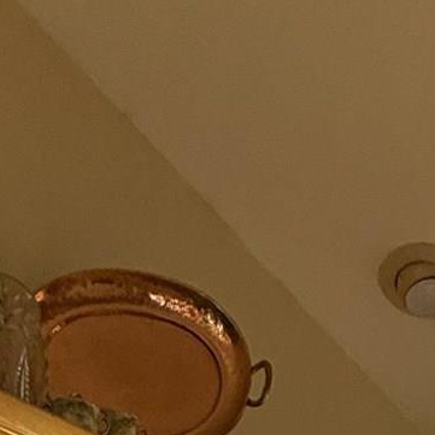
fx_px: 1123
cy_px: 1077
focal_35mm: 79
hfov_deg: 21.8
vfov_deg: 14.0
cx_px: 284
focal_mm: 2.22
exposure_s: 1/90
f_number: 2.2
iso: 320
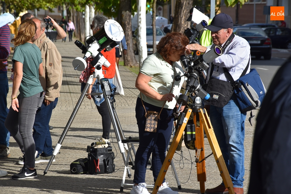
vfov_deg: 7.1
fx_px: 1578
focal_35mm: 195
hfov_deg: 10.5
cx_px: 146
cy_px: 97
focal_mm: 130
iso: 200
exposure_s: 1/320
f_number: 9
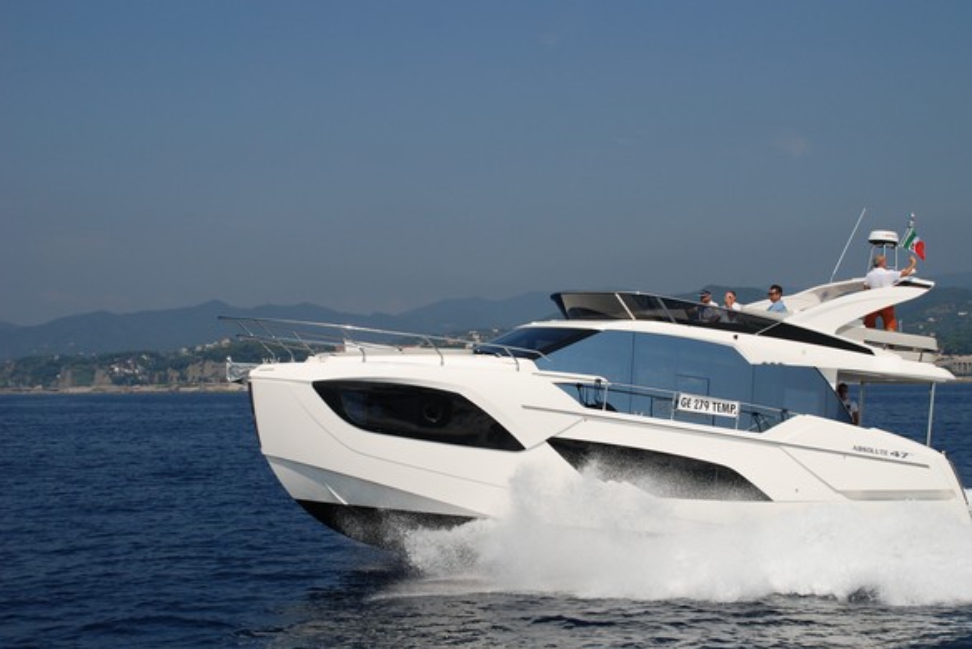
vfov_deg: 23.6
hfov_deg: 34.7
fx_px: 1554
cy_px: 354
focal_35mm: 58
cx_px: 529
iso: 250
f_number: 6.3
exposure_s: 1/1600
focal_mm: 35
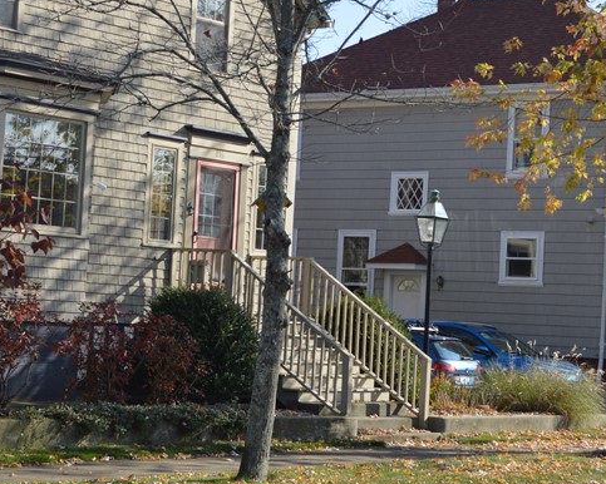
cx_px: 373
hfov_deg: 20.1
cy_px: 168
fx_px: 1703
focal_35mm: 95
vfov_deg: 16.2
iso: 100
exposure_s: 1/200
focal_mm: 30
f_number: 7.1
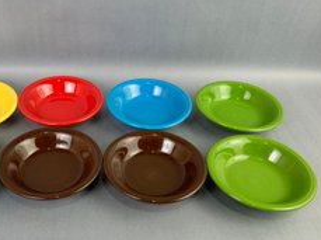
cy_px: 155
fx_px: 333
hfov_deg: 50.6
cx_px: 109
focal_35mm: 36
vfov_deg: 39.2
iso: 64
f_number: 1.78
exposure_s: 1/157
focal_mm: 6.76
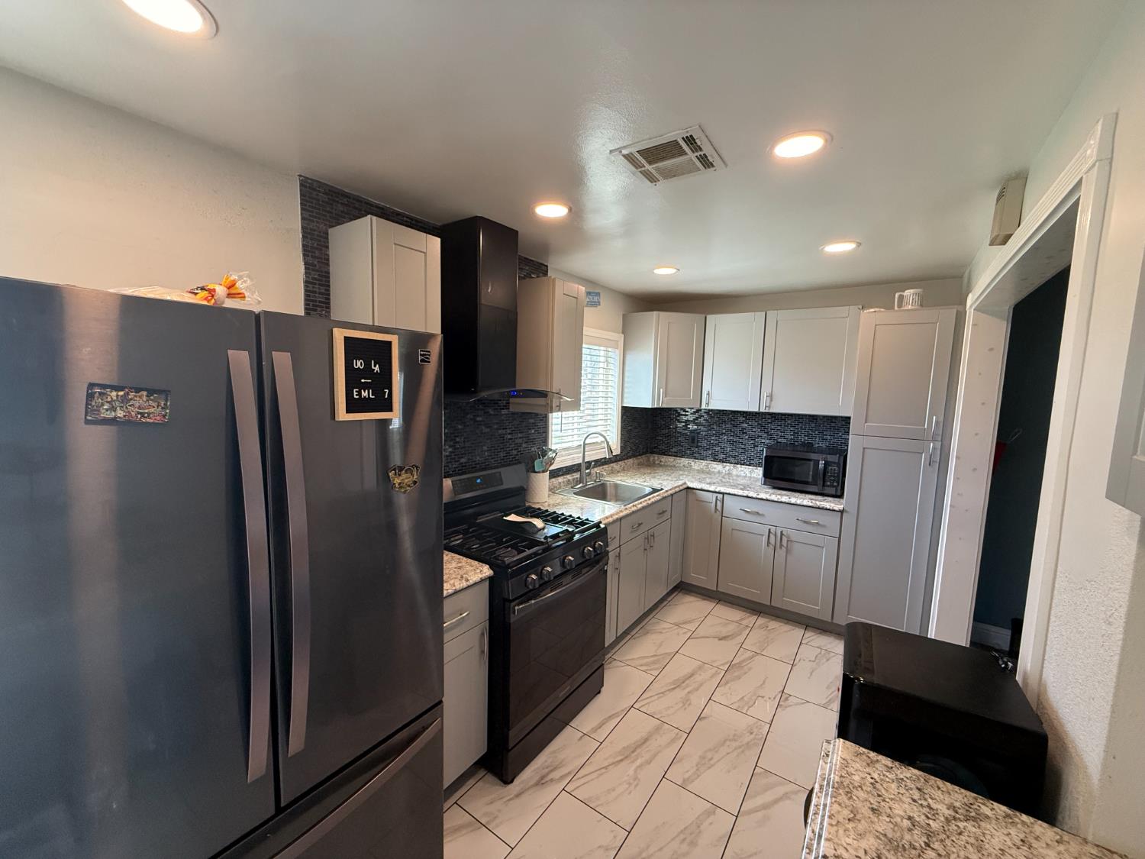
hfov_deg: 102.1
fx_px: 463
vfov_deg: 85.7
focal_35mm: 14
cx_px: 572
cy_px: 430
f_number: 2.2
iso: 200
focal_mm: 2.22
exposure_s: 1/120
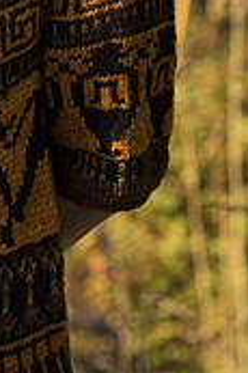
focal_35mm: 246
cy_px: 52
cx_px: -106
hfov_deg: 5.5
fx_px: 2547
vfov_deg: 8.4
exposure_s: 1/320
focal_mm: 85
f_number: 4
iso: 64
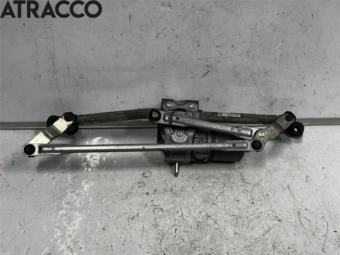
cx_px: 170
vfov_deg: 30.3
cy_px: 128
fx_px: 471
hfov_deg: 39.7
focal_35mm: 48
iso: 64
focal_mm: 6.86
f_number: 1.78
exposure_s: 1/50
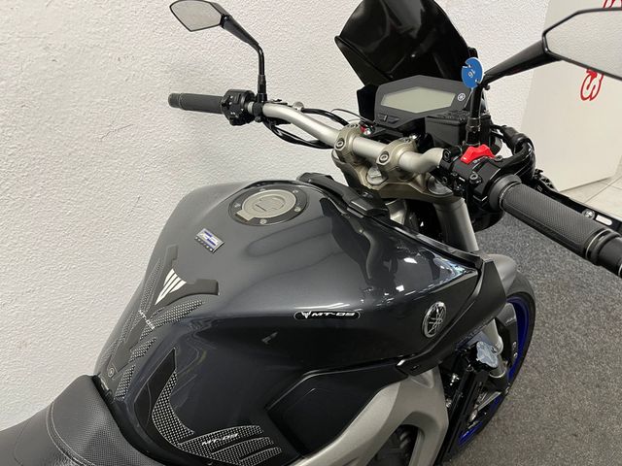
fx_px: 467
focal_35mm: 26
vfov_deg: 53.1
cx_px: 311
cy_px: 233
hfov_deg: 67.3
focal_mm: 5.1
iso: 125
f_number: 1.6
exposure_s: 1/50
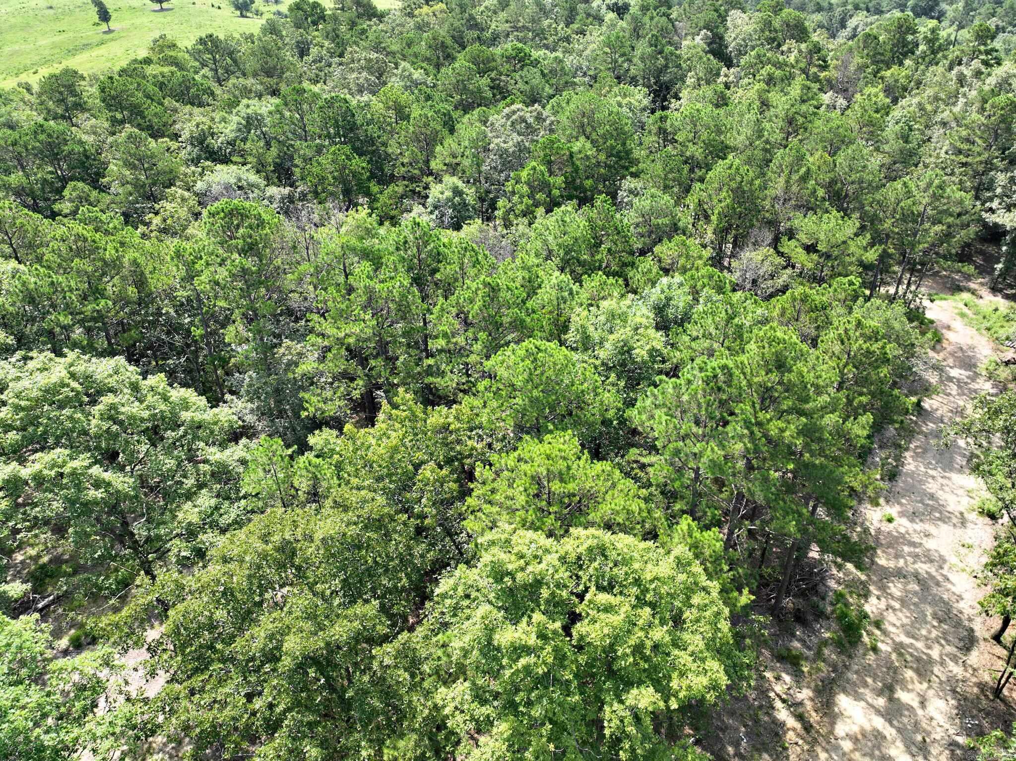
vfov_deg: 56.8
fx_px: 704
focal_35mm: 24
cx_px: 508
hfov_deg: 71.6
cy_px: 380
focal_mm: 12.29
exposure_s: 1/50
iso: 100
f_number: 2.8
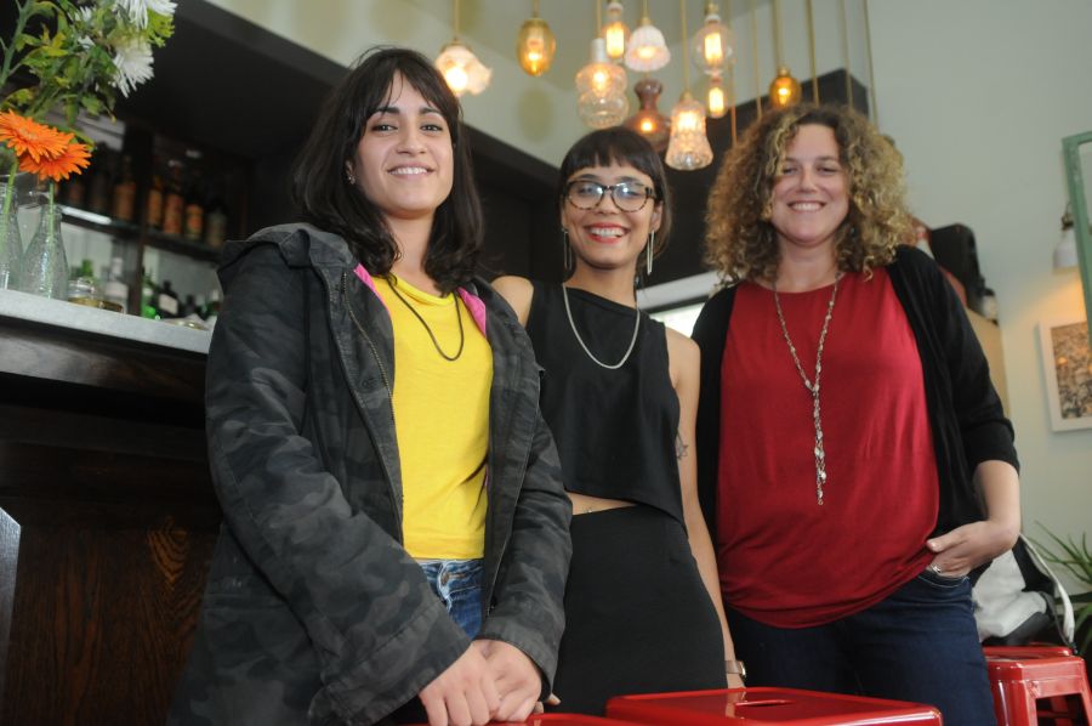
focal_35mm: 30
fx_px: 909
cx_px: 546
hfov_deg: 62.0
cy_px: 363
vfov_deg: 43.5
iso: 1000
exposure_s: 1/100
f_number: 2.8
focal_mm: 20
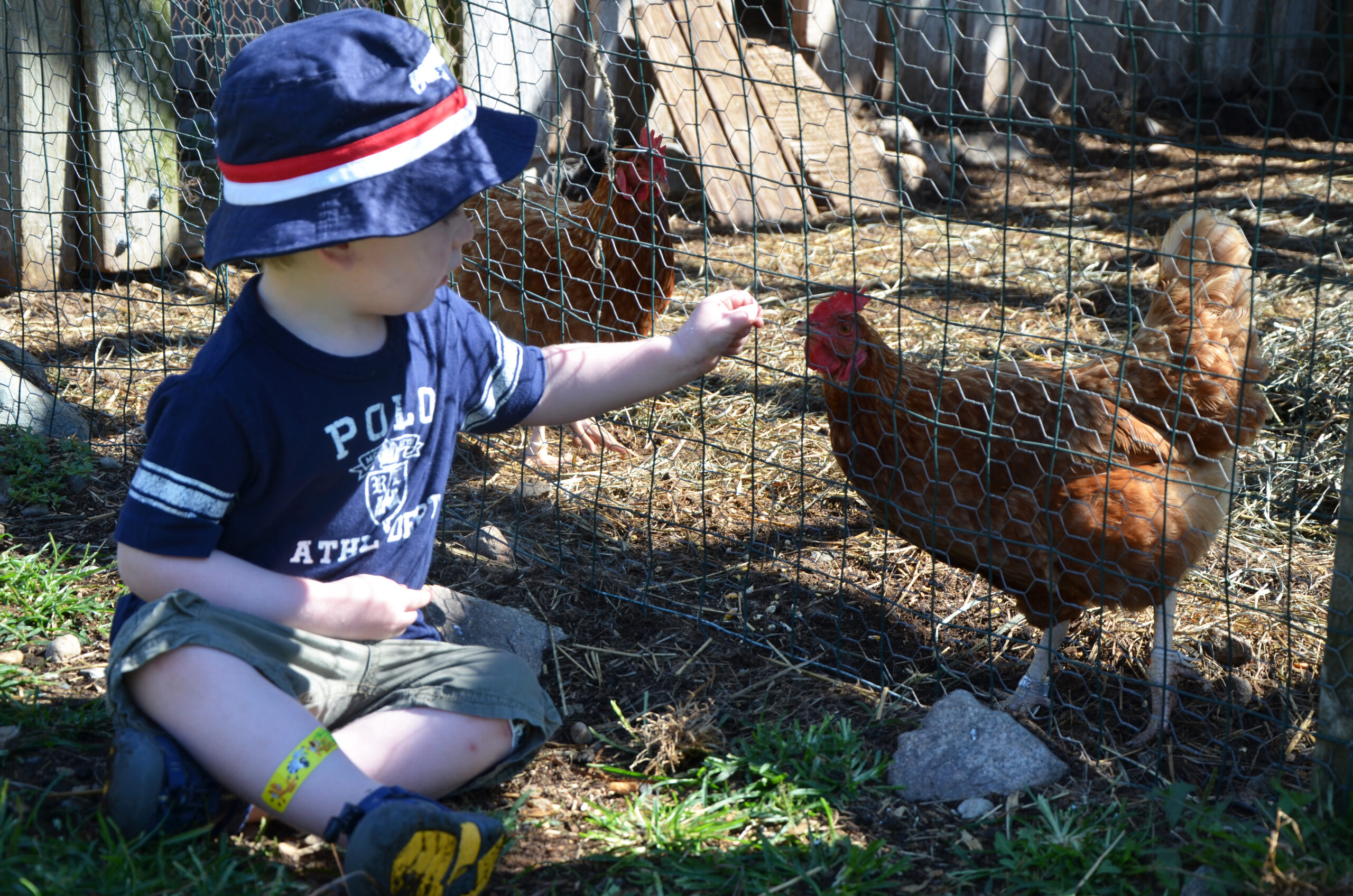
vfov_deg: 18.1
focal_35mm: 75
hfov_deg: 27.0
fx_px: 2813
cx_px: 676
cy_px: 448
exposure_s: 1/160
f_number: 6.3
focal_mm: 50
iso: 125
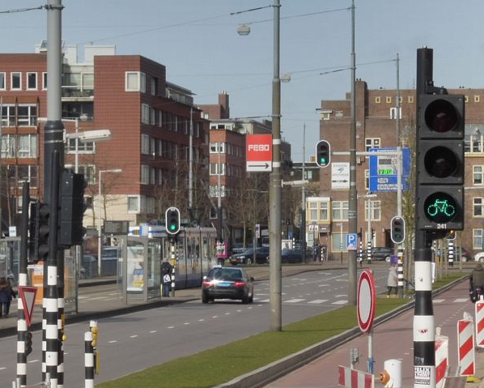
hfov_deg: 9.0
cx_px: 106
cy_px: 198
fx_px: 3081
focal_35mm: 215
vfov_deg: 7.2
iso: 100
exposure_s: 1/320
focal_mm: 23.1
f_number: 7.1
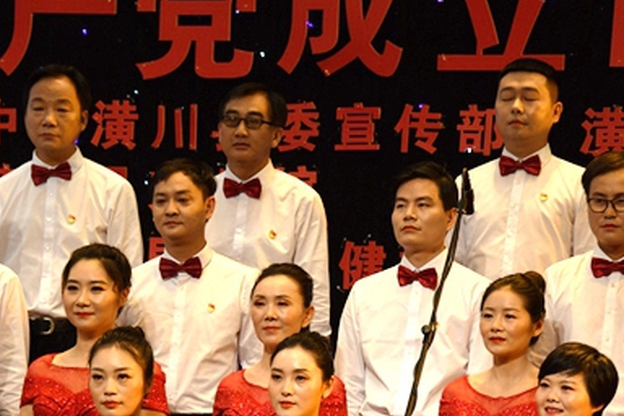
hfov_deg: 7.3
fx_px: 4870
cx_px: 245
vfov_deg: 4.9
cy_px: 357
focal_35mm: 281
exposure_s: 1/400
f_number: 5.6
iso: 1250
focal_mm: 135
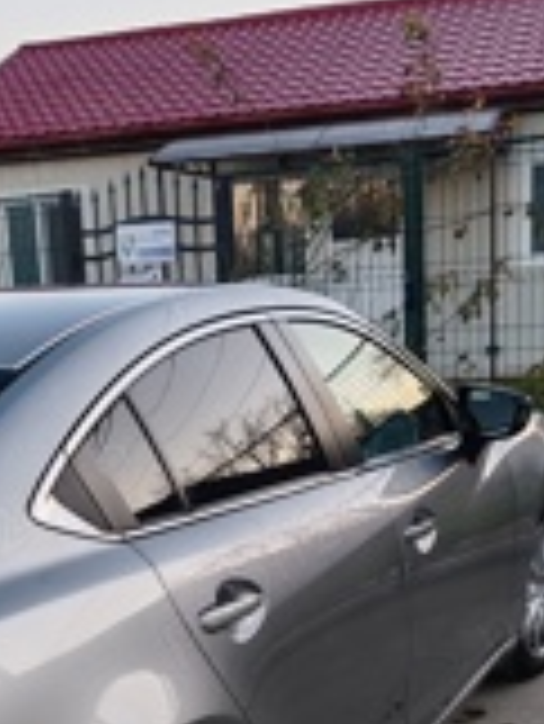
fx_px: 1402
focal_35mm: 67
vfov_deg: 28.1
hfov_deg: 21.8
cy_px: 621
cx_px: 144
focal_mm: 6.12
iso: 64
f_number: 1.9
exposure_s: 1/100
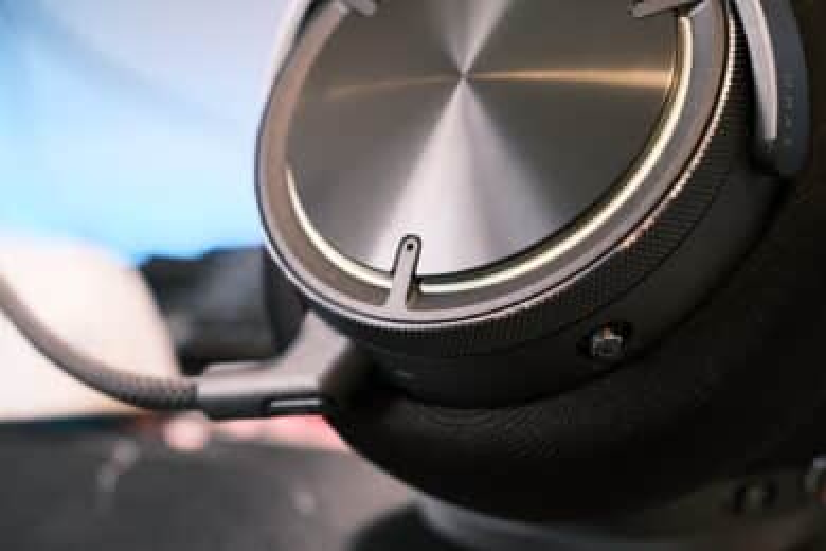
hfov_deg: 31.0
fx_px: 1491
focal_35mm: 65
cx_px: 413
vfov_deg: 20.9
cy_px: 276
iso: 3200
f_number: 5
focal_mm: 43.2
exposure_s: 1/90
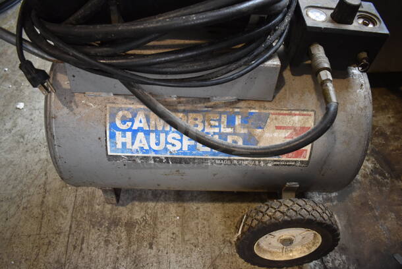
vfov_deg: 48.0
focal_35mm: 27
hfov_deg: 67.3
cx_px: 201
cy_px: 134
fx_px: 302
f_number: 3.5
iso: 900
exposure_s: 1/125
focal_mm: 18
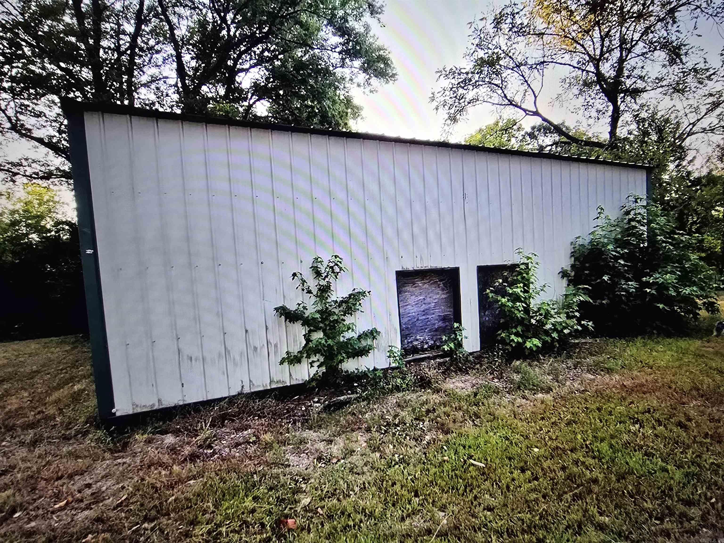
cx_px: 362
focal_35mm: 13
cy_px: 272
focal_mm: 2.2
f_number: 2.2
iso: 200
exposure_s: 1/60
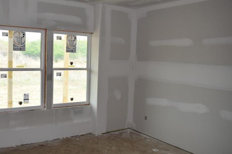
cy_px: 77
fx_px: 225
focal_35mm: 35
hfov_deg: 53.9
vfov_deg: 37.8
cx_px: 88
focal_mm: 18
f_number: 5
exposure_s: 1/200
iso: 280
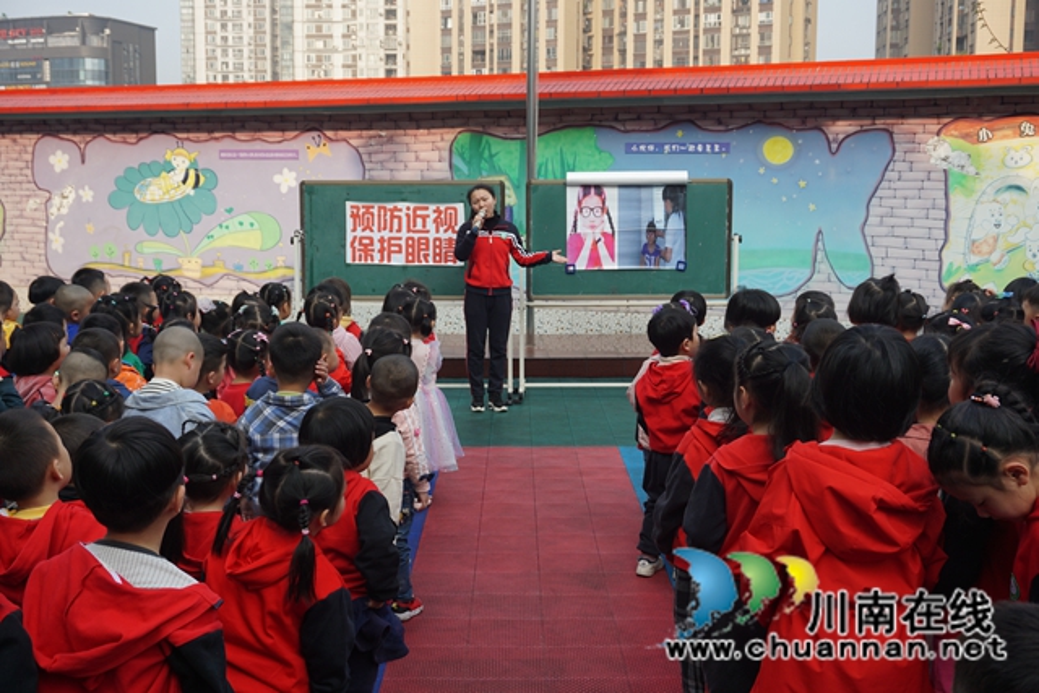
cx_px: 520
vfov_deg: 33.0
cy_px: 346
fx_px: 1169
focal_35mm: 40
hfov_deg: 47.9
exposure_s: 1/200
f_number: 5.6
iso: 100
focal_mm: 27
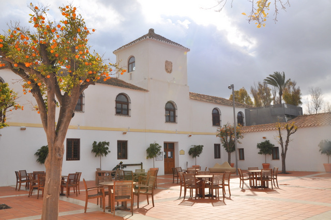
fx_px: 289
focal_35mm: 32
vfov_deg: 41.6
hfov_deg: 59.6
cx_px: 166
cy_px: 110
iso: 200
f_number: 16
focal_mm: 21
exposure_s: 1/200
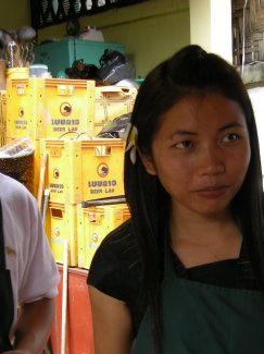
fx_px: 723
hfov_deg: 20.6
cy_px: 322
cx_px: 173
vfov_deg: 26.5
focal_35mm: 71
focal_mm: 7.5
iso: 64
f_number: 2.7
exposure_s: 1/74.6
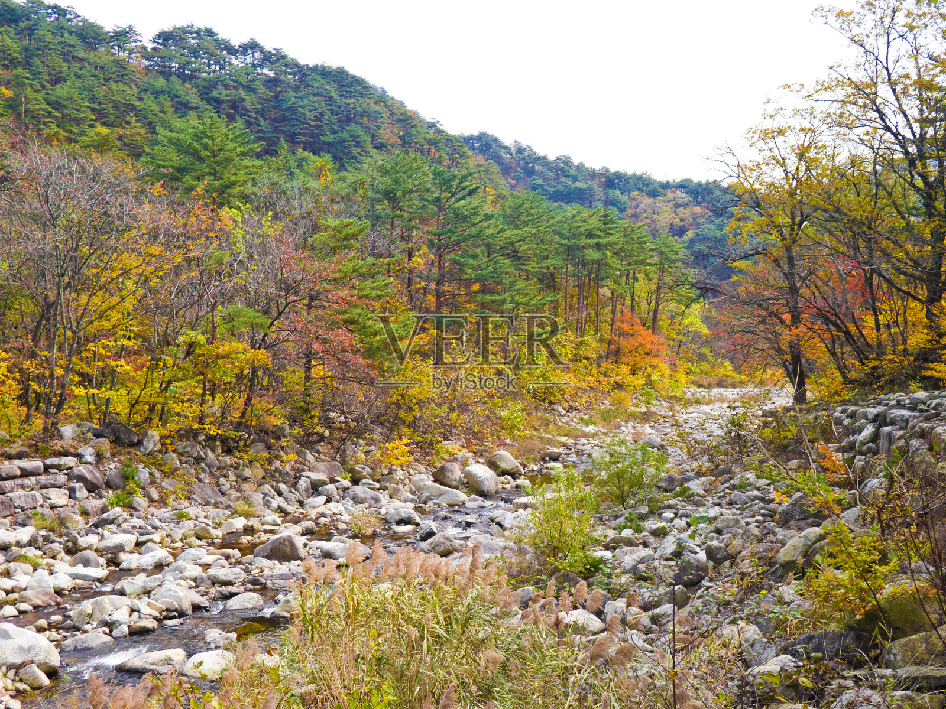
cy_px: 354
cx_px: 473
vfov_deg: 37.7
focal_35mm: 38
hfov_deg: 49.0
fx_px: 1038
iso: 200
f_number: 6.3
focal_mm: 19
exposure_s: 1/200
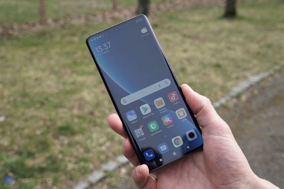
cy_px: 94
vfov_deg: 30.5
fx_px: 347
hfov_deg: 44.5
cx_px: 142
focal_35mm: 44
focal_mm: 44
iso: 125
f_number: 8
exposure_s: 1/160
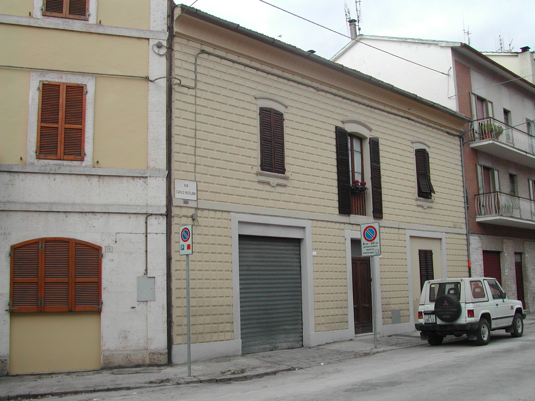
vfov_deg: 37.7
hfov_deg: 49.0
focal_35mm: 38
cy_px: 200
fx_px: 587
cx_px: 268
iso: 100
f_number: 7.6
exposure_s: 1/87.1
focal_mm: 8
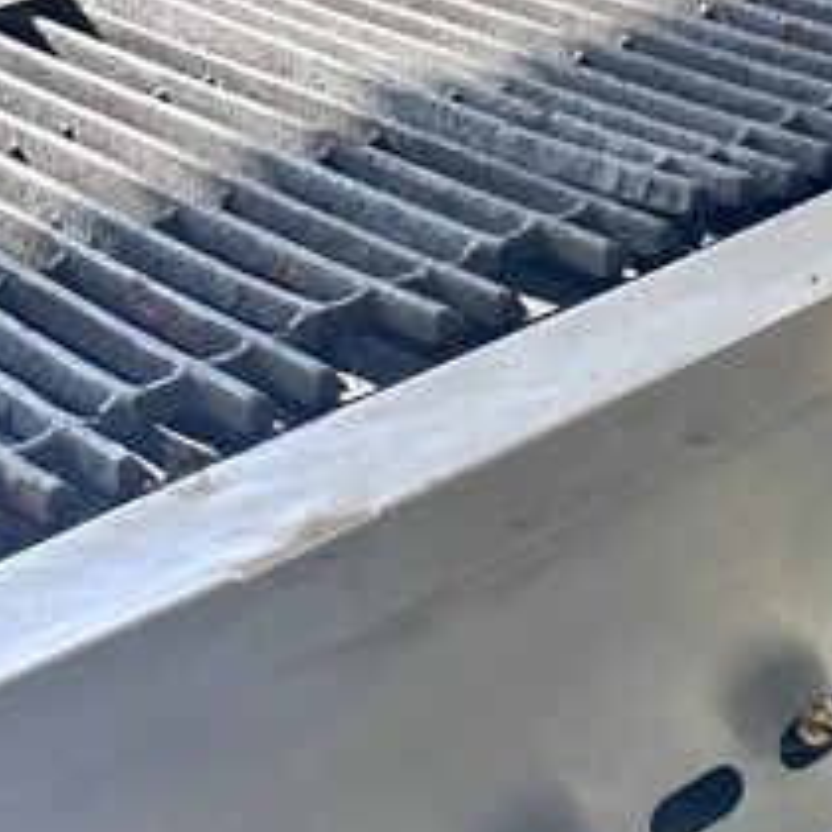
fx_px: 2230
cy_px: 838
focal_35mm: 82
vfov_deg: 20.4
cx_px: 1101
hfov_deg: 19.4
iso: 100
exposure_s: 1/125
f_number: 1.78
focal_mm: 6.86
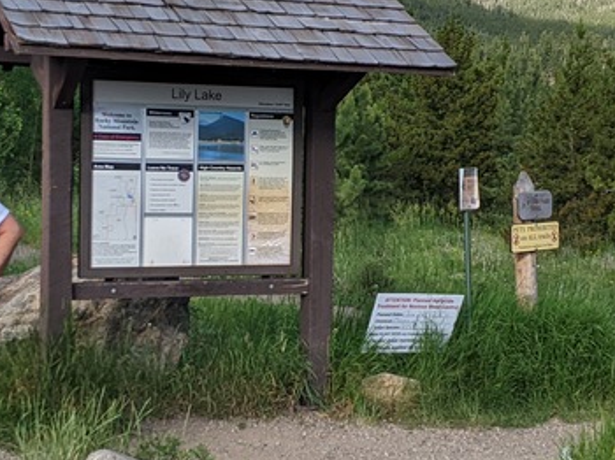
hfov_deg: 24.7
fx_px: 1403
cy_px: 221
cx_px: 313
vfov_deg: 18.6
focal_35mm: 79
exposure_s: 1/1381
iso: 56
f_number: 1.8
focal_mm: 4.44
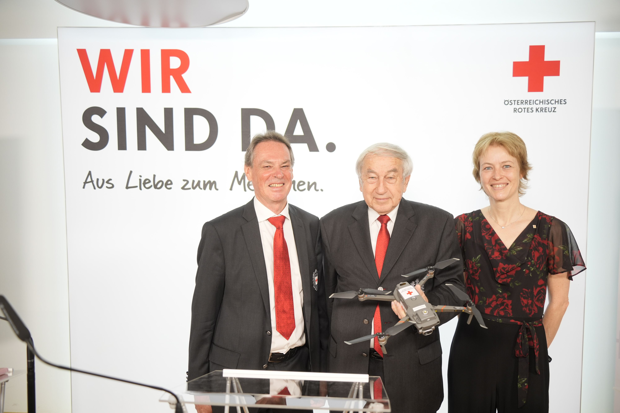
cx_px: 310
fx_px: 551
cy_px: 206
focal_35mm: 32
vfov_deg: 41.1
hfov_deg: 58.7
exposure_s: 1/250
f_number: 3.2
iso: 800
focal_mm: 32
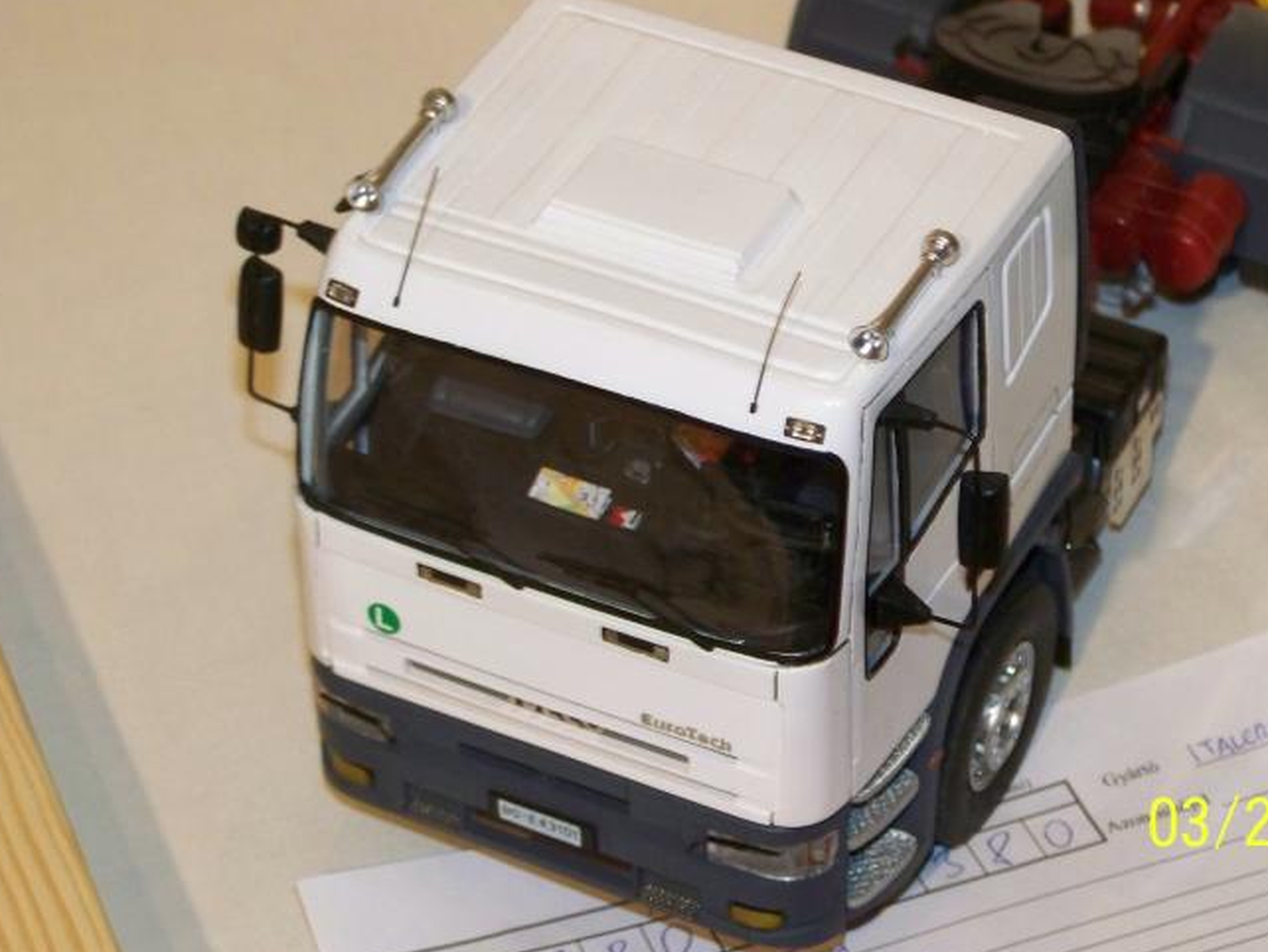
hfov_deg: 14.9
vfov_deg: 11.2
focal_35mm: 132
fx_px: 4837
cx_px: 760
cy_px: 383
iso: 250
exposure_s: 1/50
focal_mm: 17.5
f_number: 3.2
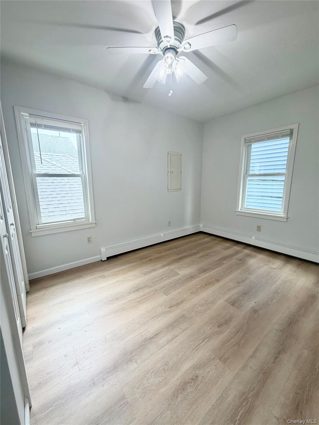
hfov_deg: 85.7
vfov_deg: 102.1
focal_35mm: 14
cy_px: 212
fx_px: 172
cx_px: 160
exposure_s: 1/120
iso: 80
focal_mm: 2.22
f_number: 2.2
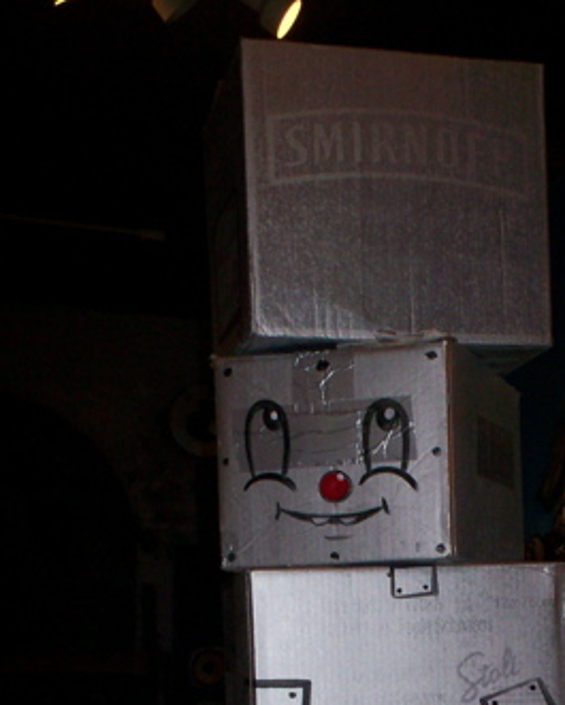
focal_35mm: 68
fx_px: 1421
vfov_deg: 26.6
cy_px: 679
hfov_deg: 22.2
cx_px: 448
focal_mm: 6
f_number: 4.5
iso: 140
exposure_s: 1/60
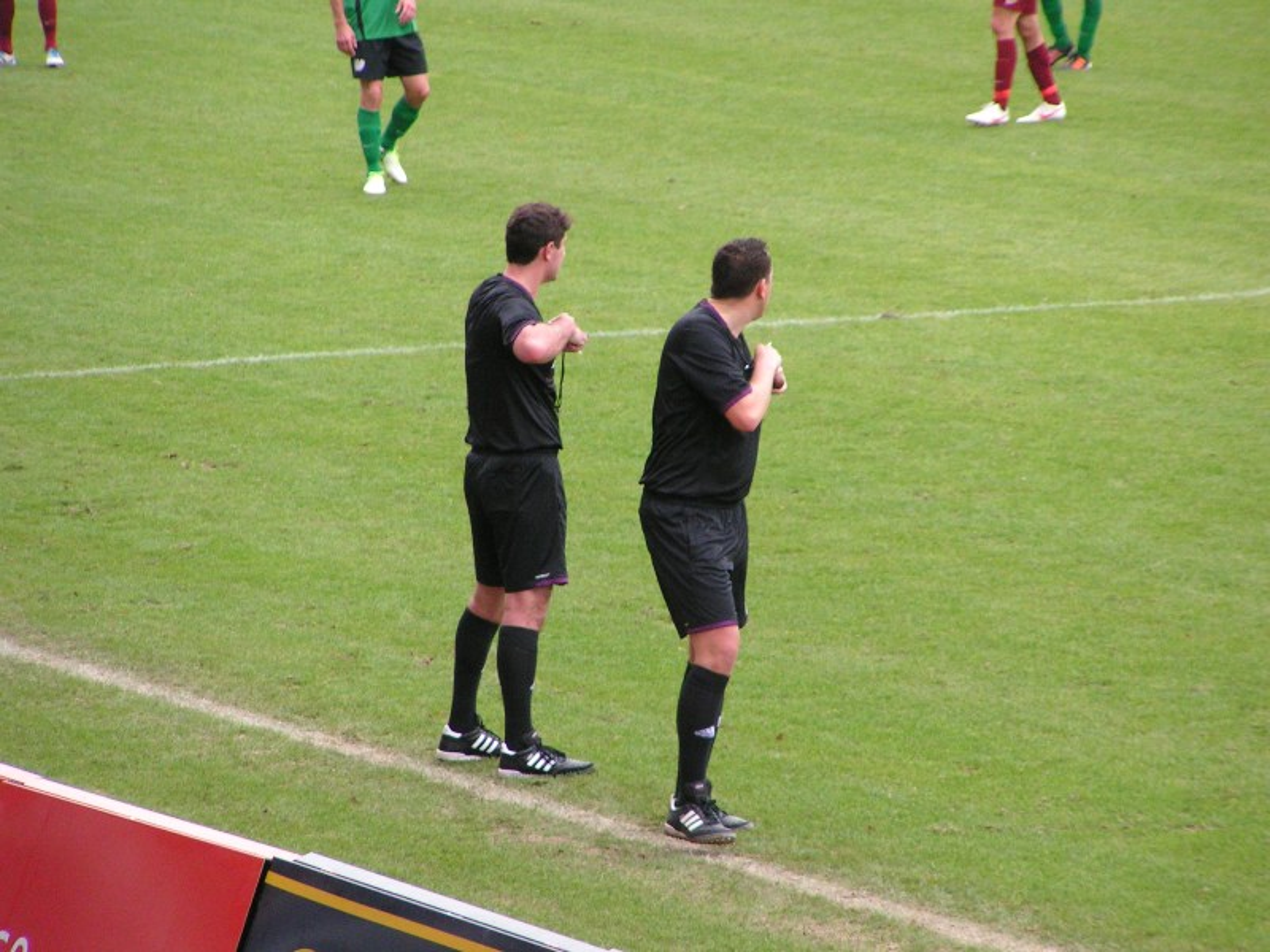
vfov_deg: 4.6
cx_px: 635
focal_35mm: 326
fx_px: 11960
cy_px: 476
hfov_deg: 6.1
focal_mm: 49.8
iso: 200
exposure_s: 1/250
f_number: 3.5
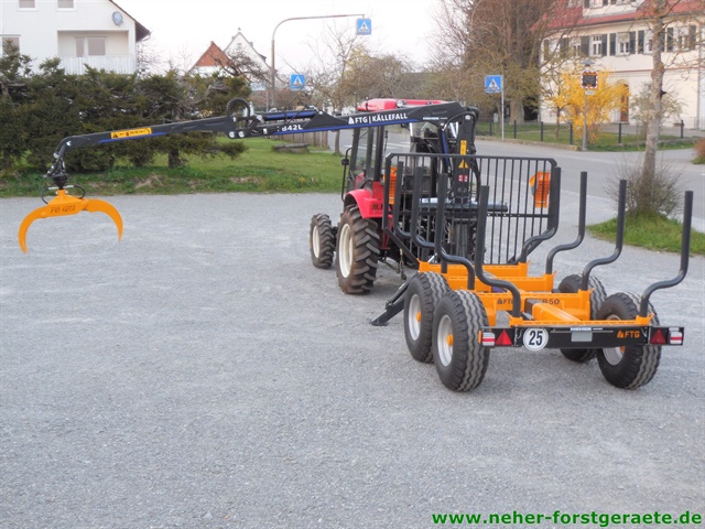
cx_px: 352
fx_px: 937
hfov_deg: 41.2
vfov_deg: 31.5
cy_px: 264
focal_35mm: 46
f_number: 3.8
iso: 140
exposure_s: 1/30
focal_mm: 8.2
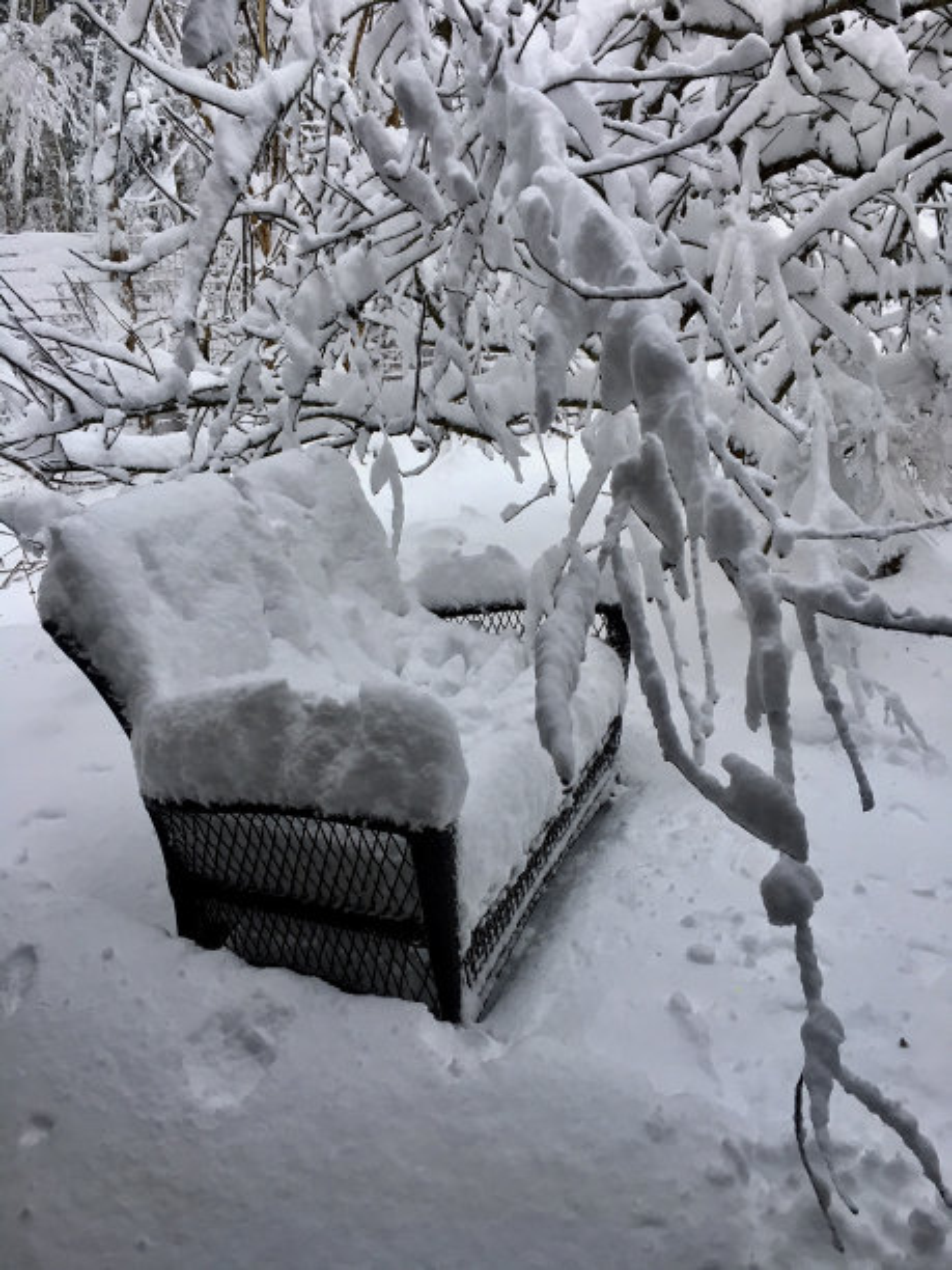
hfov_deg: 48.2
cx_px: 476
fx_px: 1063
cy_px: 635
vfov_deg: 61.7
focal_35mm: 29
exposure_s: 1/40
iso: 25
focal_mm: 4.15
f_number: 2.2
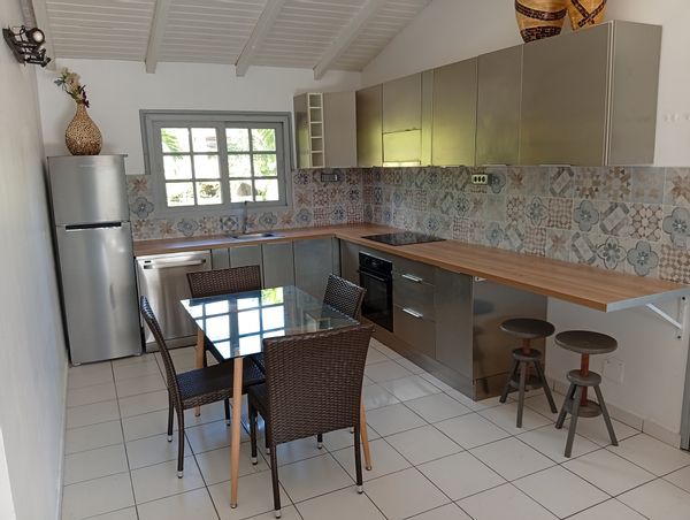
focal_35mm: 26
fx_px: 519
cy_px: 260
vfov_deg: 53.2
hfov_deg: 67.2
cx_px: 345
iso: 114
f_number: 1.8
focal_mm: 3.96
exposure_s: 1/50
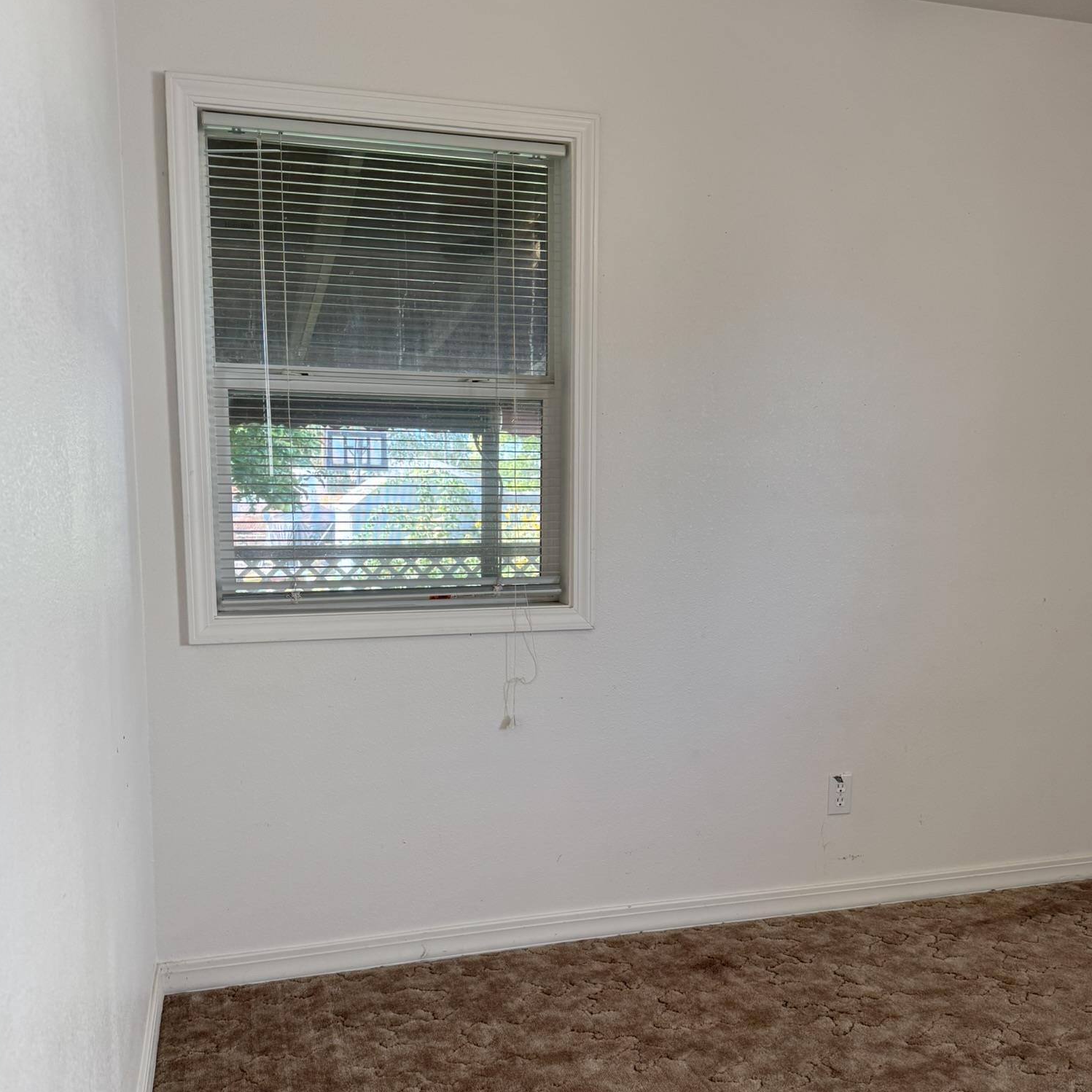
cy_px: 604
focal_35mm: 29
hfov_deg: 55.6
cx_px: 538
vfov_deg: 55.5
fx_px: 1035
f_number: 1.78
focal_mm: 6.76
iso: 100
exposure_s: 1/120
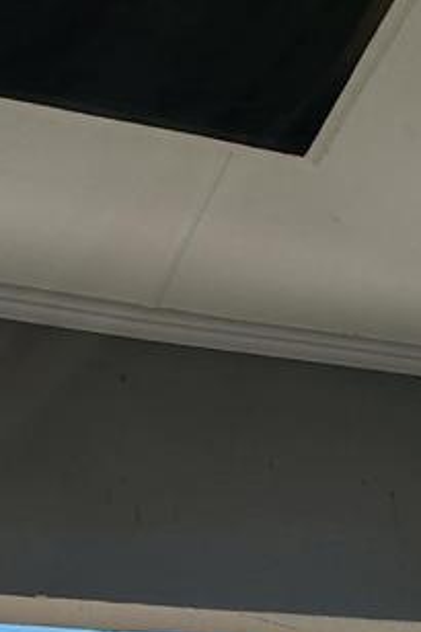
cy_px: 611
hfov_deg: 18.5
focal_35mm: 73
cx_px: 312
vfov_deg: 26.4
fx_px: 1282
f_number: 1.9
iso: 64
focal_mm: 6.12
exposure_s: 1/1000
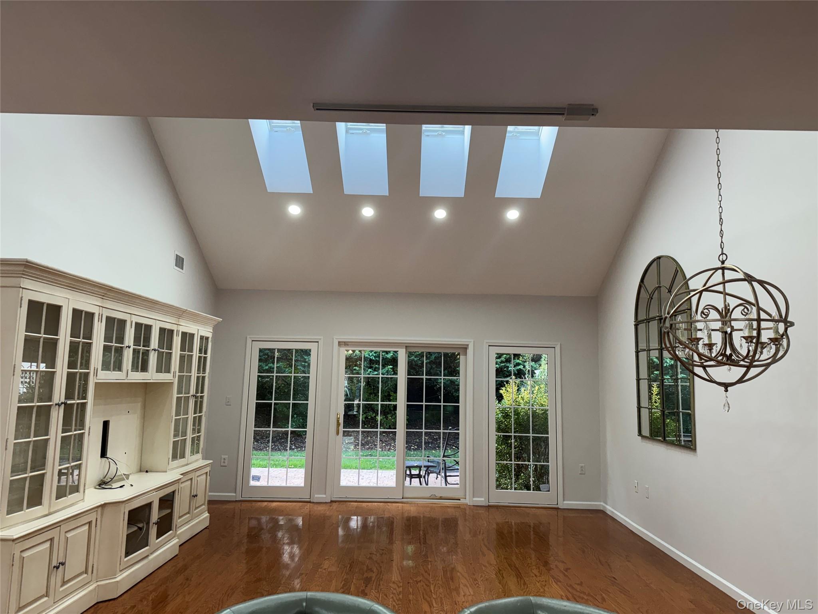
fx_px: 567
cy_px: 307
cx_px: 409
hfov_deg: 71.6
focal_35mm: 24
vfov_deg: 56.8
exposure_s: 1/120
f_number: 1.78
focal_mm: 6.76
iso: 160
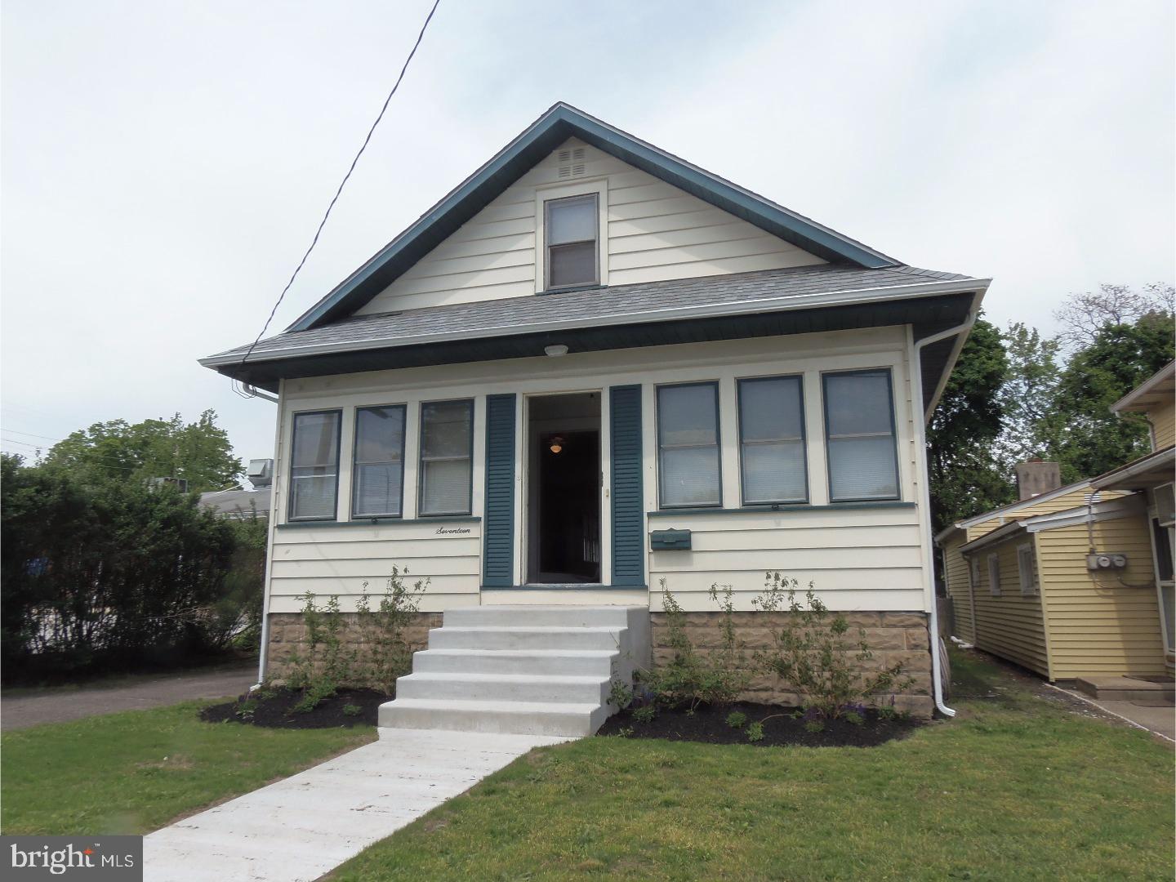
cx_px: 588
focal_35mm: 24
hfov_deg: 71.6
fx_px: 815
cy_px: 441
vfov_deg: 56.8
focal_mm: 4.3
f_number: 5.5
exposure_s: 1/320
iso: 64
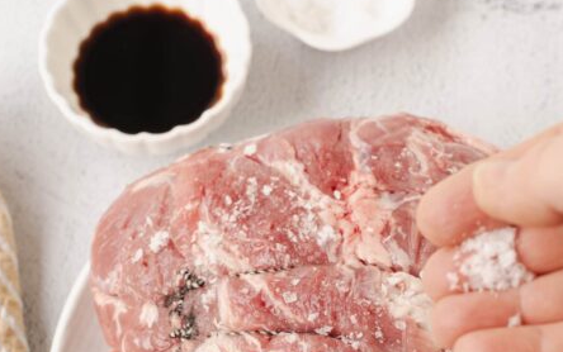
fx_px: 1320
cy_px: 375
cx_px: 303
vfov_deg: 14.9
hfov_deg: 24.1
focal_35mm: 86
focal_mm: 50
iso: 200
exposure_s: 1/25
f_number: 7.1
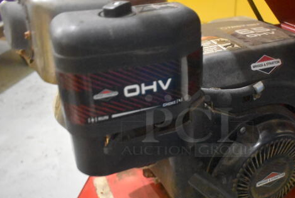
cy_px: 124
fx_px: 320
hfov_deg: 48.9
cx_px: 187
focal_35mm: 39
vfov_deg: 34.1
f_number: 3.5
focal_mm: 20
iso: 12800
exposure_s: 1/10
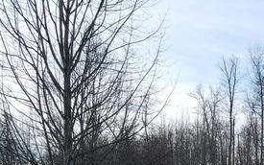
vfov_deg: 14.5
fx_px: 569
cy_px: 298
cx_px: 353
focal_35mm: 79
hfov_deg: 22.9
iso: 100
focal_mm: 4.5
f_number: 2.8
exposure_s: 1/240
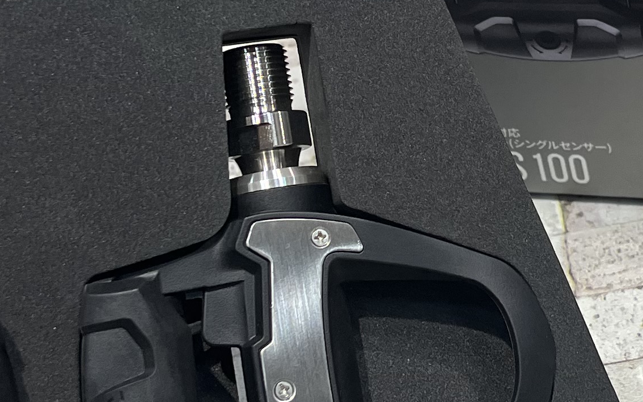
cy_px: 70
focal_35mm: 98
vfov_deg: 13.3
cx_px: 486
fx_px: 1718
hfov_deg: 21.0
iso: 50
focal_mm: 5.1
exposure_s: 1/120
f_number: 1.6
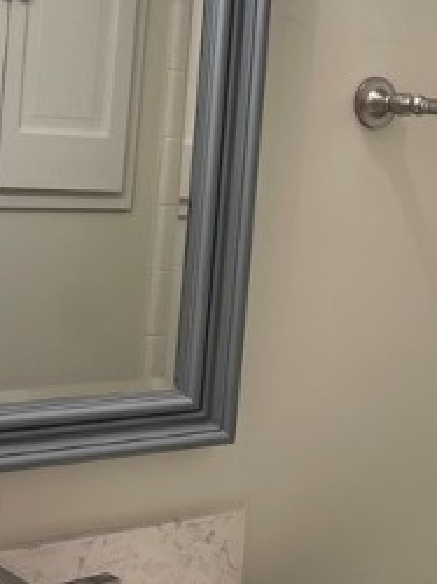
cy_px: 259
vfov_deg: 24.4
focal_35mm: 80
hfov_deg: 17.9
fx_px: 1349
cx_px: 439
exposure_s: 1/120
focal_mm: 5.1
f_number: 1.6
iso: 64
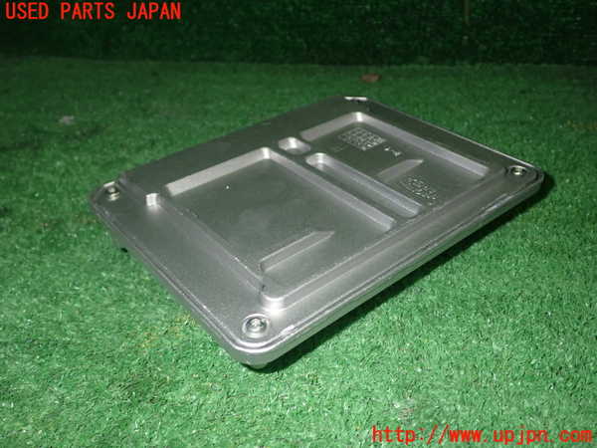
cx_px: 298
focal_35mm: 32
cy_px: 224
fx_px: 552
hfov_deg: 56.8
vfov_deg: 44.2
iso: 320
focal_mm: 5.79
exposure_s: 1/30
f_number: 7.1
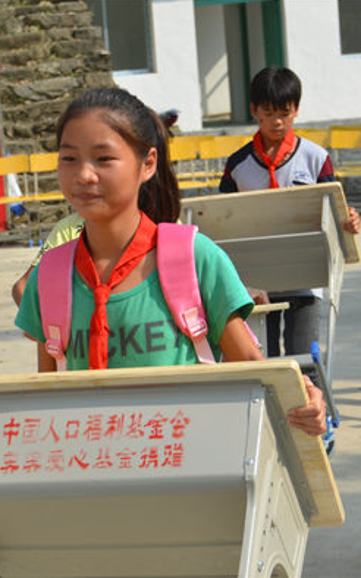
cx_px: 103
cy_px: 288
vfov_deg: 16.3
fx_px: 2013
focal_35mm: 128
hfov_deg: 10.2
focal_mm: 55
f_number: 8
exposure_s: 1/250
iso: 110
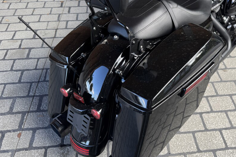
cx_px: 145
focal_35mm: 34
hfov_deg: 55.3
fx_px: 223
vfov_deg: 38.8
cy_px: 65
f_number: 1.78
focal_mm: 6.76
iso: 64
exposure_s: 1/271
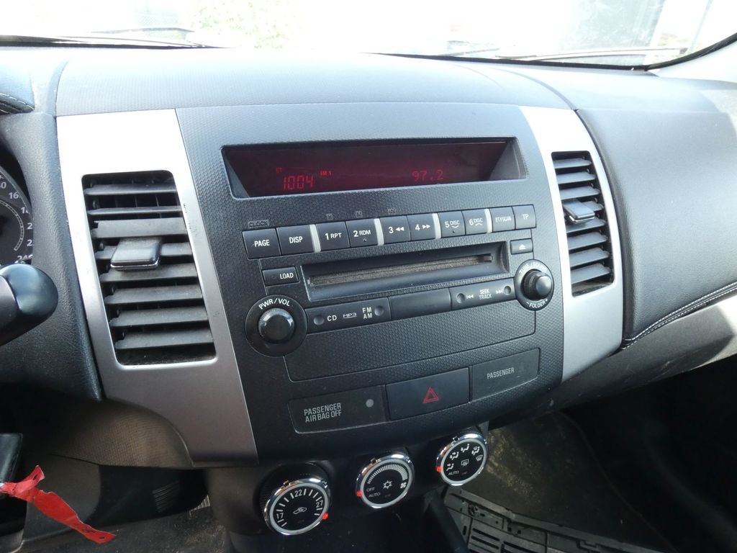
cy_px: 276
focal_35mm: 20
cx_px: 368
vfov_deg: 66.0
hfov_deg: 81.7
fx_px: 426
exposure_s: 1/60
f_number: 5.6
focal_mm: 3.6
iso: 400
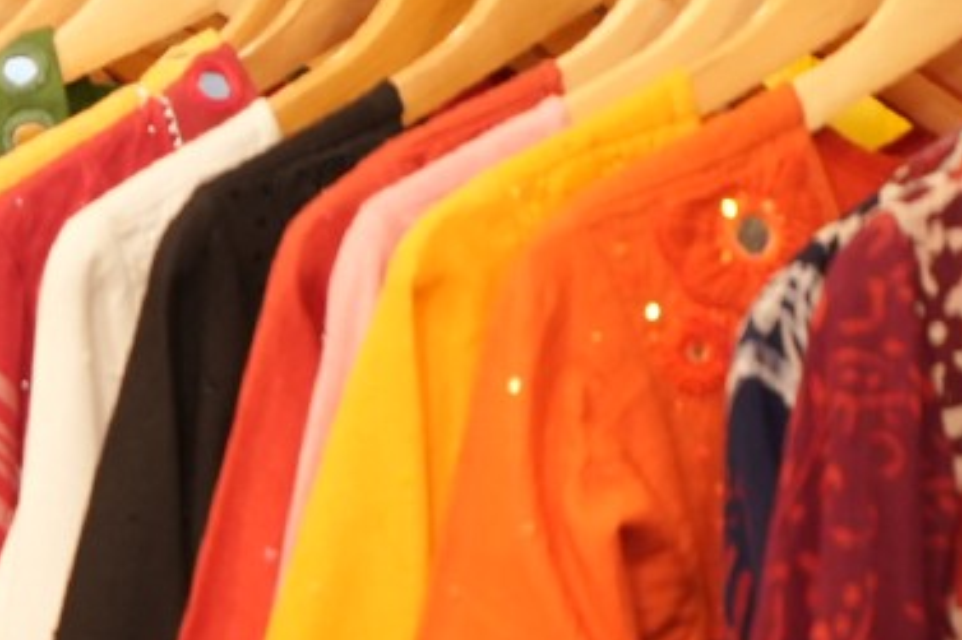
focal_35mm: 265
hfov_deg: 7.6
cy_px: -515
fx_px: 7078
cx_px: -551
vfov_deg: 5.1
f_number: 5
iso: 400
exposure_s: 1/160
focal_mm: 52
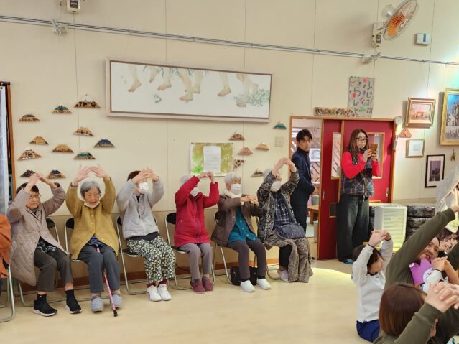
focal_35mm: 36
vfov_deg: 39.2
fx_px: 477
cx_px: 215
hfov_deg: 51.3
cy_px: 227
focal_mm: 5.4
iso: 200
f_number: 1.8
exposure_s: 1/180
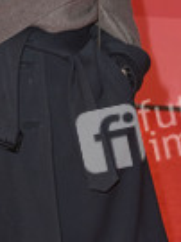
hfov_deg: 9.2
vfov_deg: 12.3
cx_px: 5
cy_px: 41
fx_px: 1117
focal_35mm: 160
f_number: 5
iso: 800
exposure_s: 1/250
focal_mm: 56
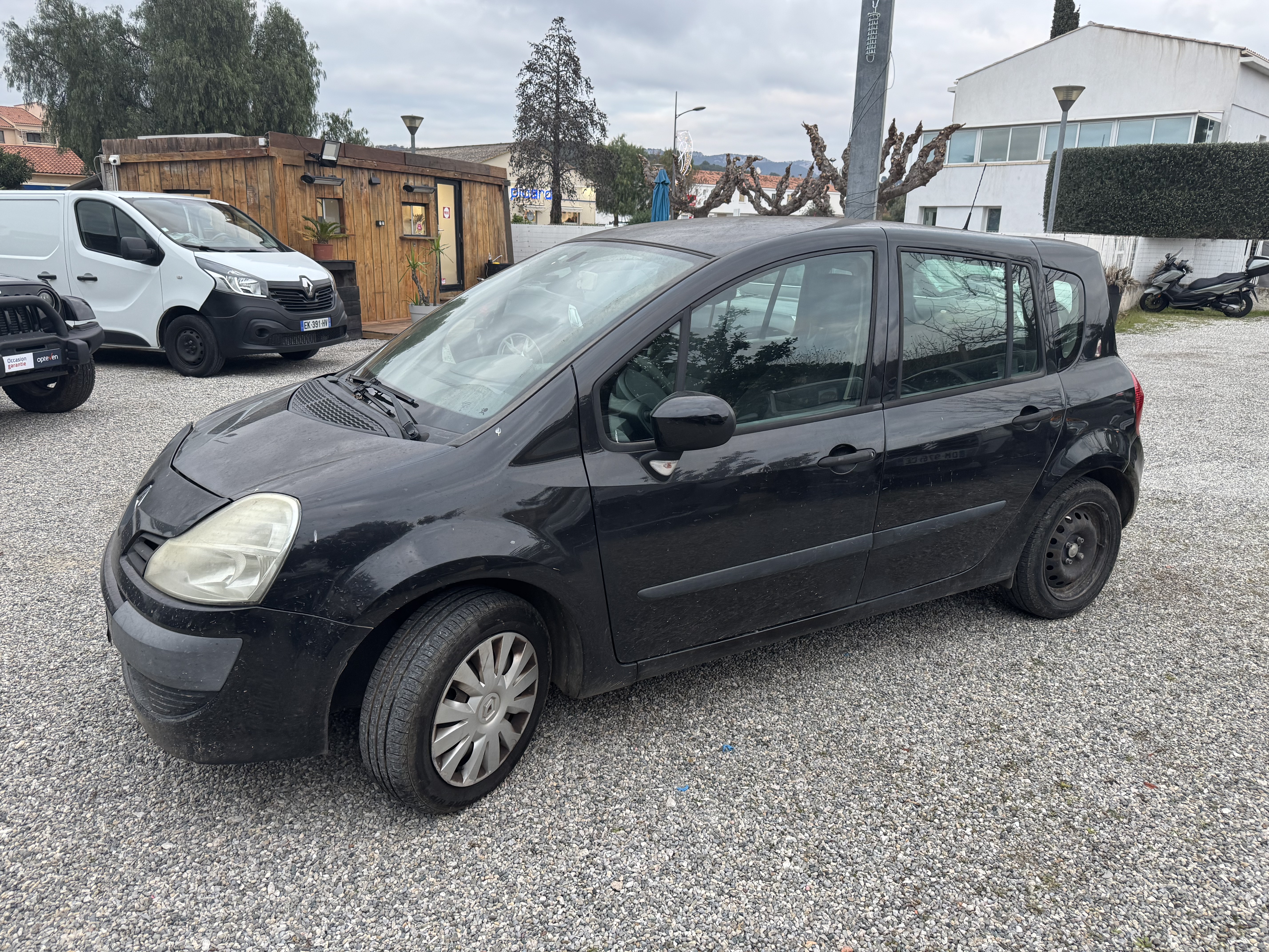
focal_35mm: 24
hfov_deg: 71.6
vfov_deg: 56.8
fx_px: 880
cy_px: 476
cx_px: 634
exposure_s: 1/113
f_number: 1.78
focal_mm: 6.76
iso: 200
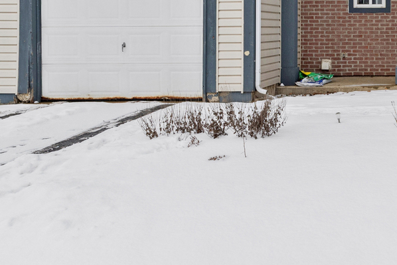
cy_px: 35
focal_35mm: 46
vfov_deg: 28.3
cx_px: 446
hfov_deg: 35.8
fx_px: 507
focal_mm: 17
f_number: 11
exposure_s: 1/320
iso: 200
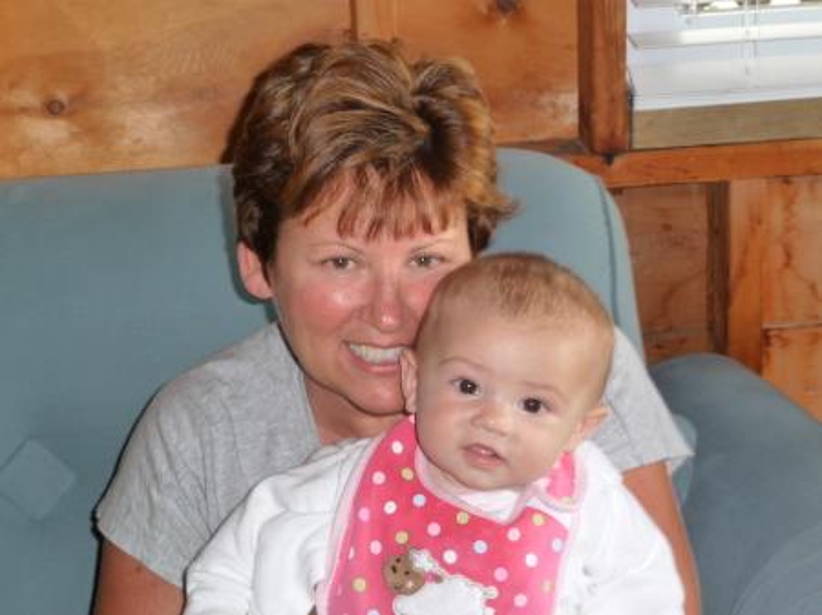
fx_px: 1709
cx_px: 411
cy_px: 308
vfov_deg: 20.4
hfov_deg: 27.0
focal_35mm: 72
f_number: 4.6
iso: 200
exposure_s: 1/40
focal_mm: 12.2
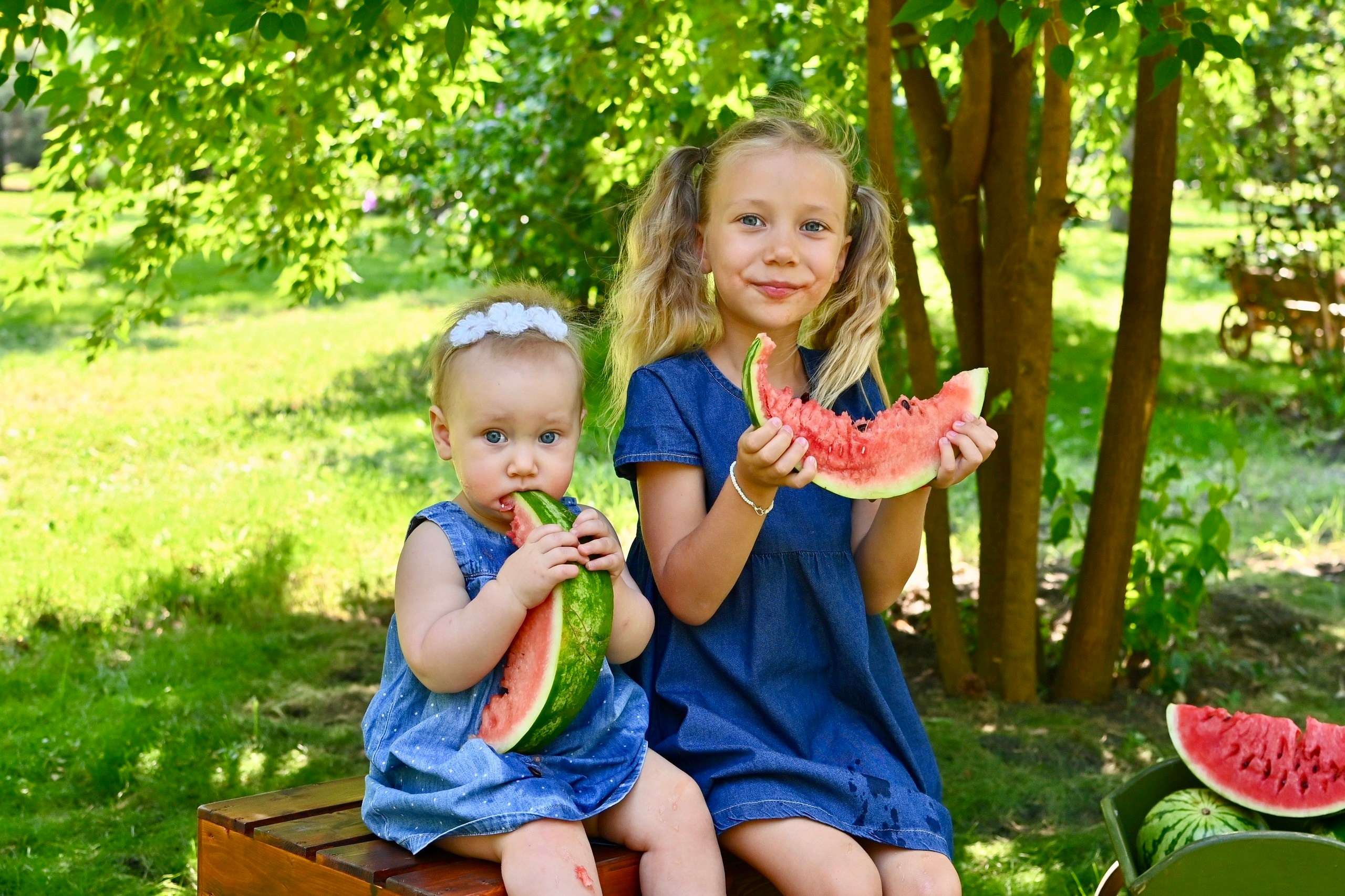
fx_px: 1943
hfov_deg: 38.2
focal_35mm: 52
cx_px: 672
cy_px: 448
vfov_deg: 26.0
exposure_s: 1/200
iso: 125
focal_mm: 35
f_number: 4.5
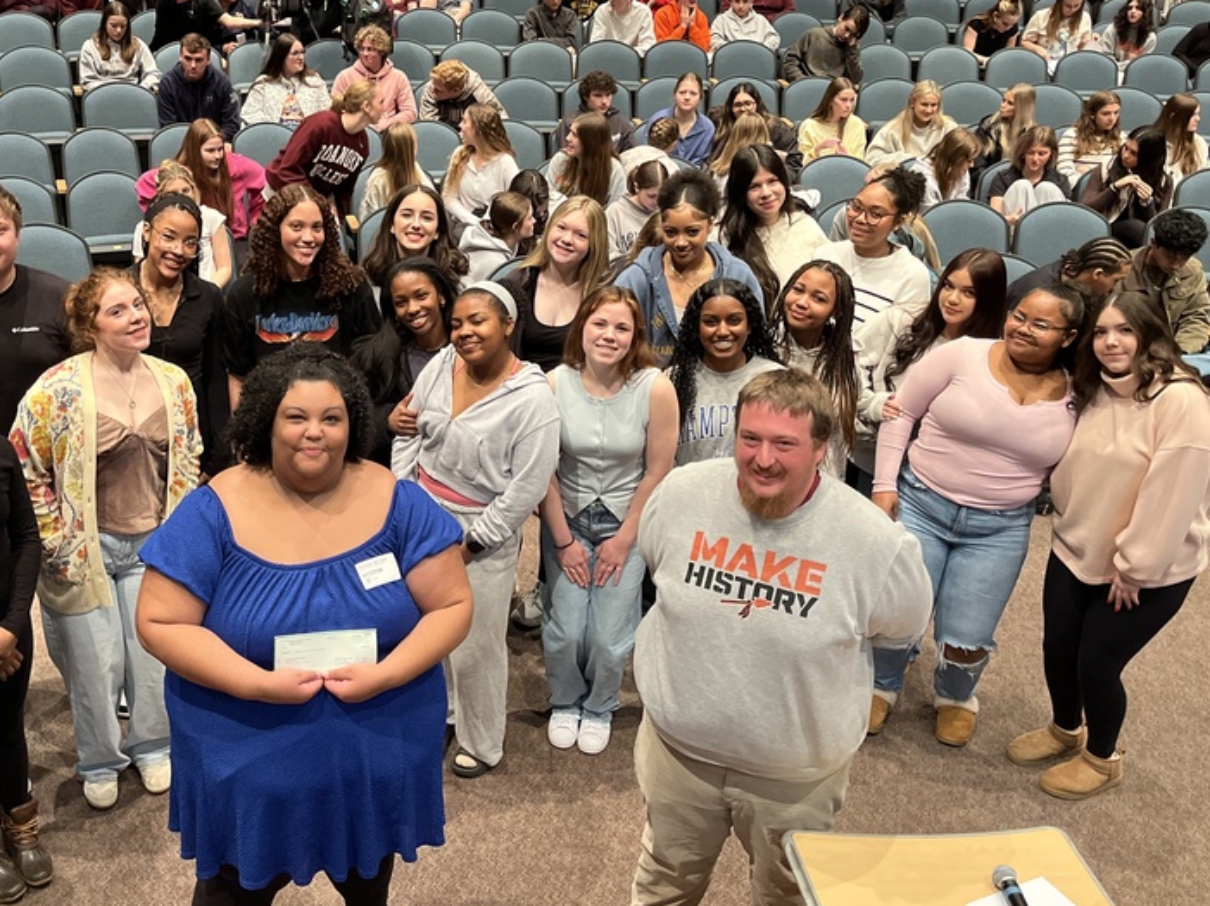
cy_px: 419
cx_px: 438
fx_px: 1328
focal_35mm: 38
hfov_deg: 48.4
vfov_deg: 37.7
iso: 320
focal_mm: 5.1
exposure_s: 1/60
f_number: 1.6
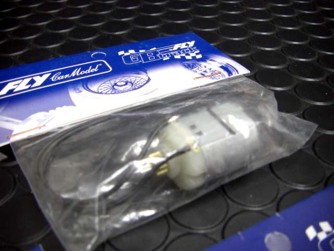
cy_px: 126
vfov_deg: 37.7
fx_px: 367
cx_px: 167
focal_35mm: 38
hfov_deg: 49.0
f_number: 3.4
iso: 200
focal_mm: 6.3
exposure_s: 1/13
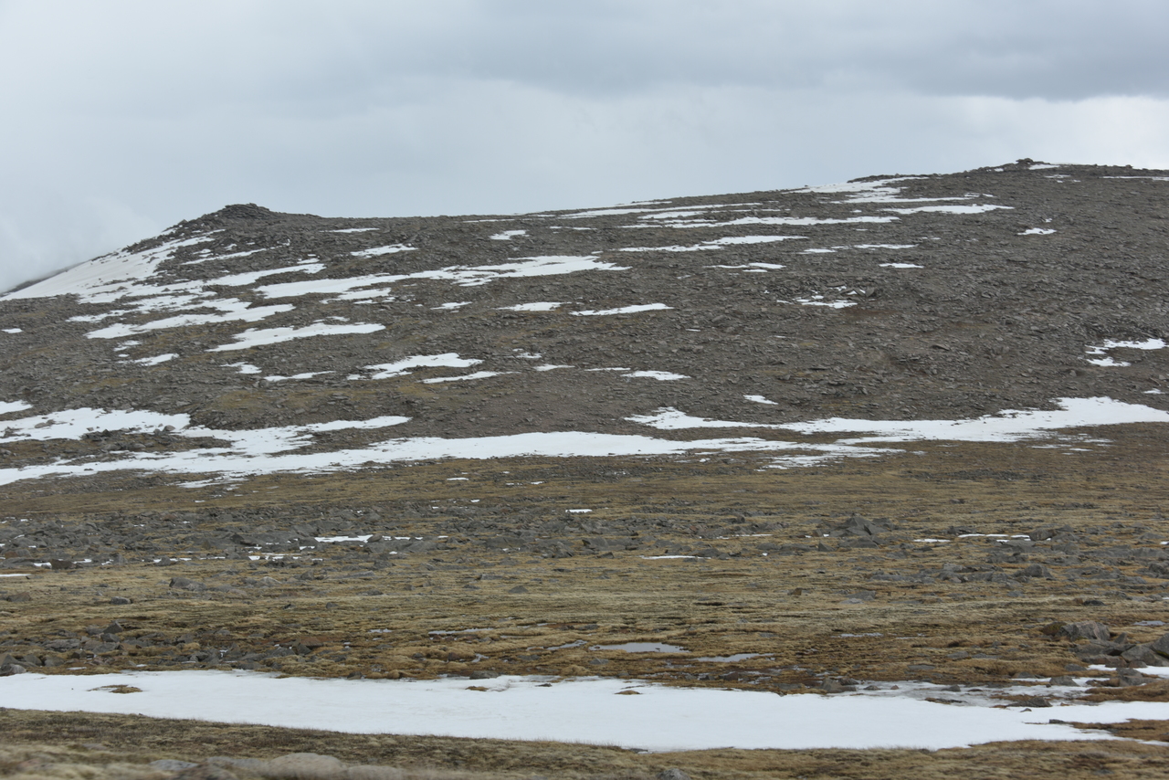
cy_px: 390
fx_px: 1884
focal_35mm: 58
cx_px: 584
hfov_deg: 34.5
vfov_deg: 23.4
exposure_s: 1/250
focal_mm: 58
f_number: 8
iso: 100
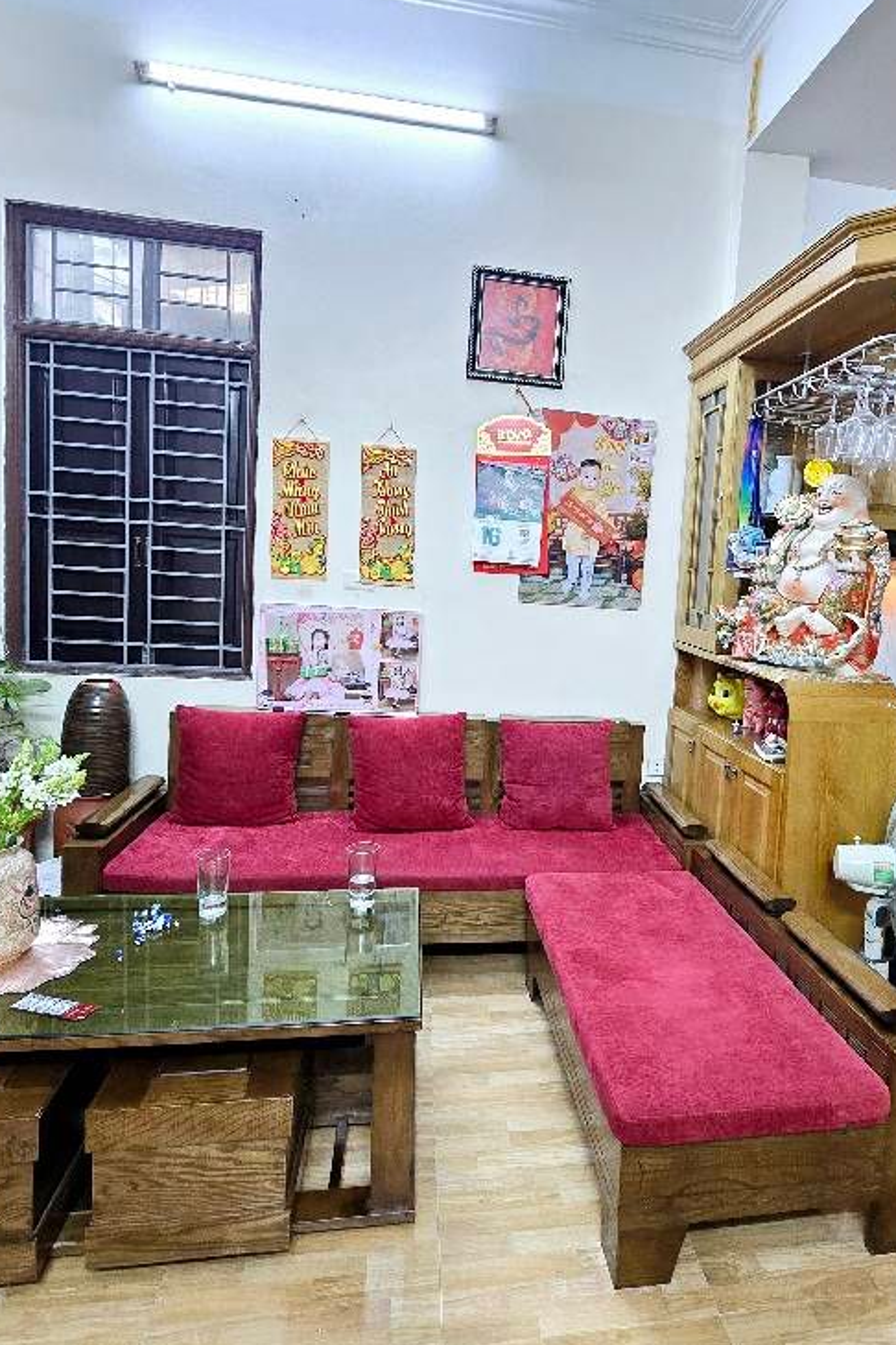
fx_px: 709
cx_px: 566
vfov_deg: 86.9
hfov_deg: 63.5
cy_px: 649
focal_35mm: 19
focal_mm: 2.2
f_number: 2.2
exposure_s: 1/50
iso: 400
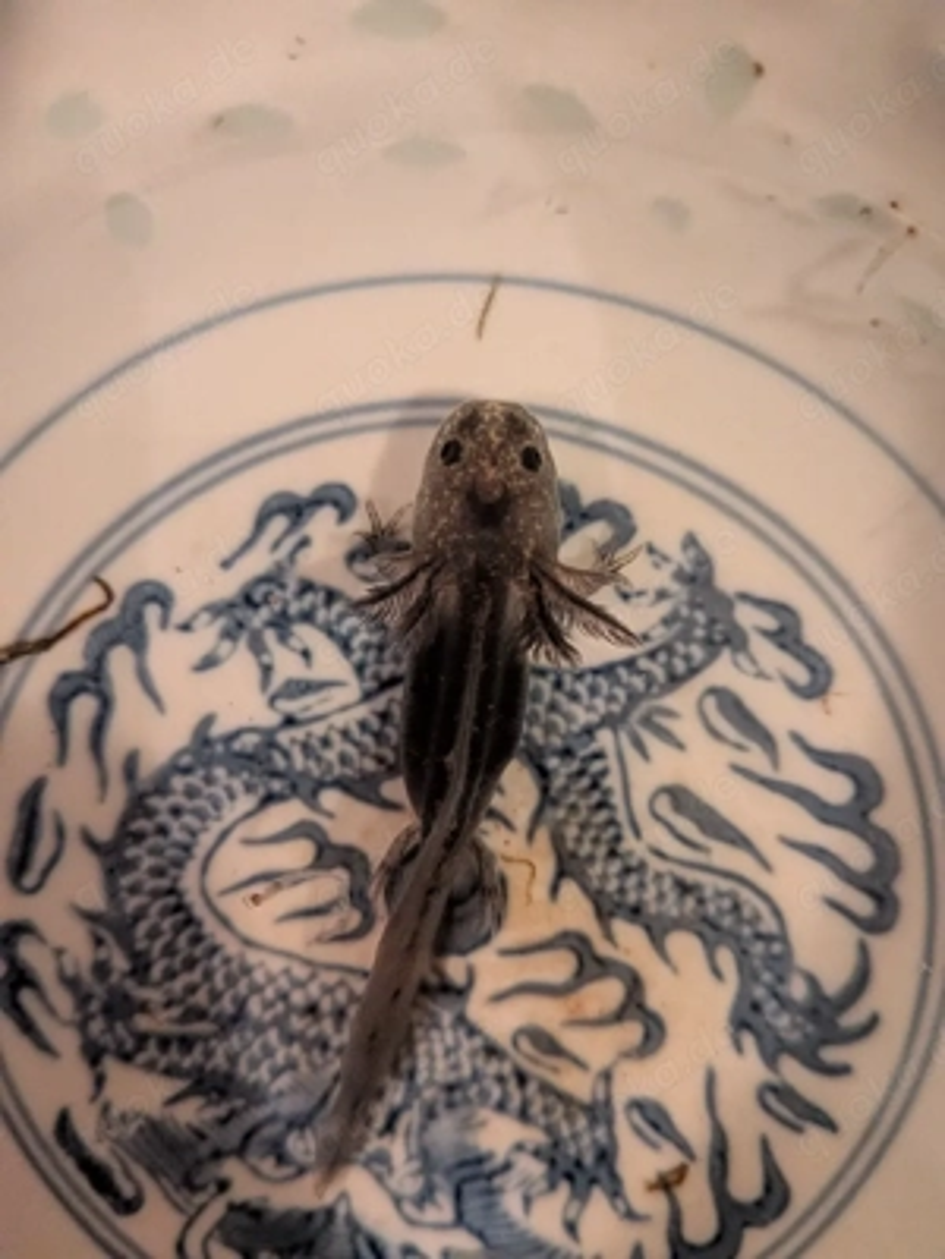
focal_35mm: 24
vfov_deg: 71.6
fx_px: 874
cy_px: 630
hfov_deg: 56.8
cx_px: 472
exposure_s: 1/50
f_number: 1.7
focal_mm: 4.53
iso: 2085
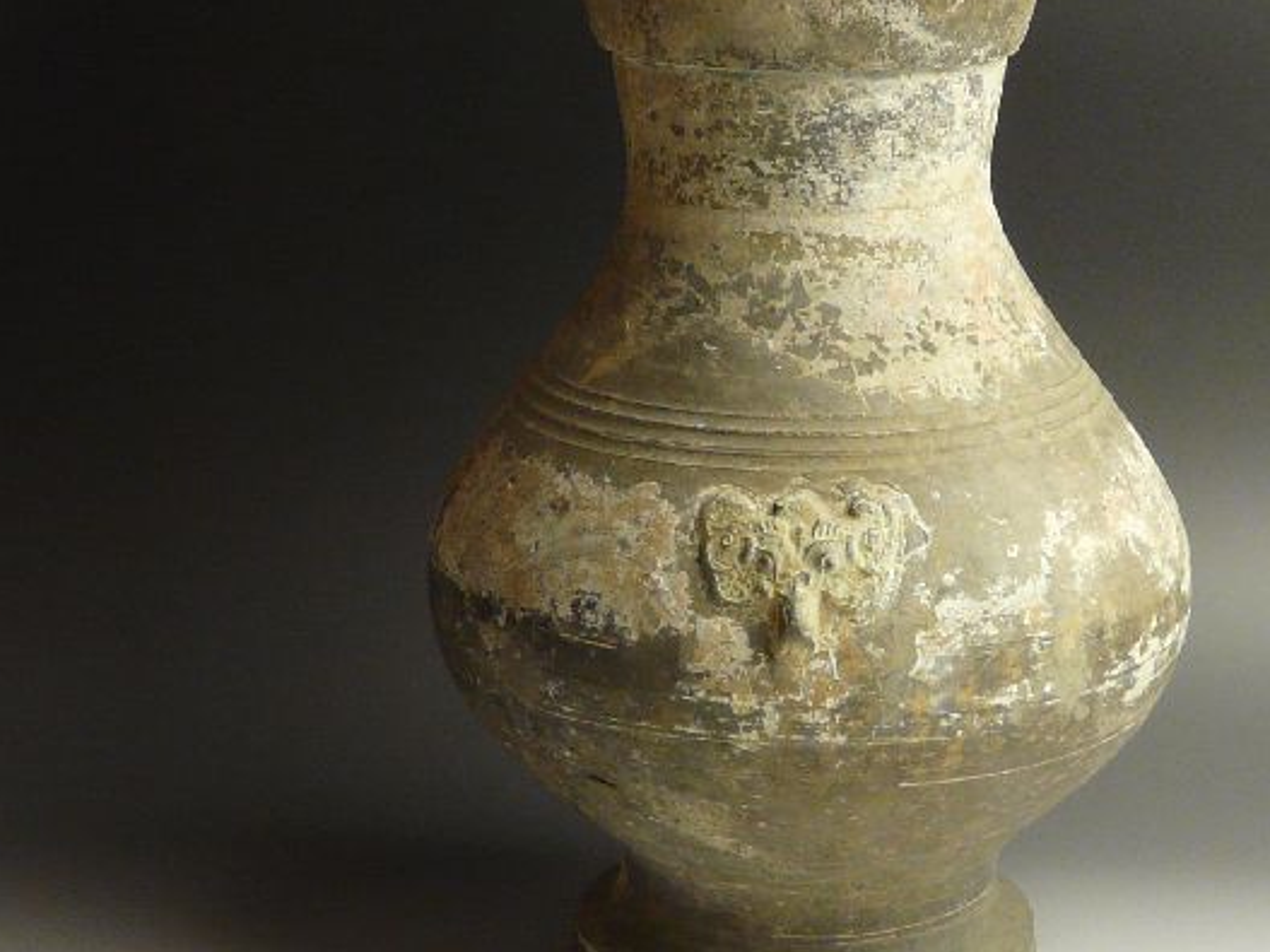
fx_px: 3081
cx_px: 865
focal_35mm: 84
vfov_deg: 17.6
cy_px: 478
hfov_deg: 23.2
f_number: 2.8
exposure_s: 1/40
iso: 160
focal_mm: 6.1
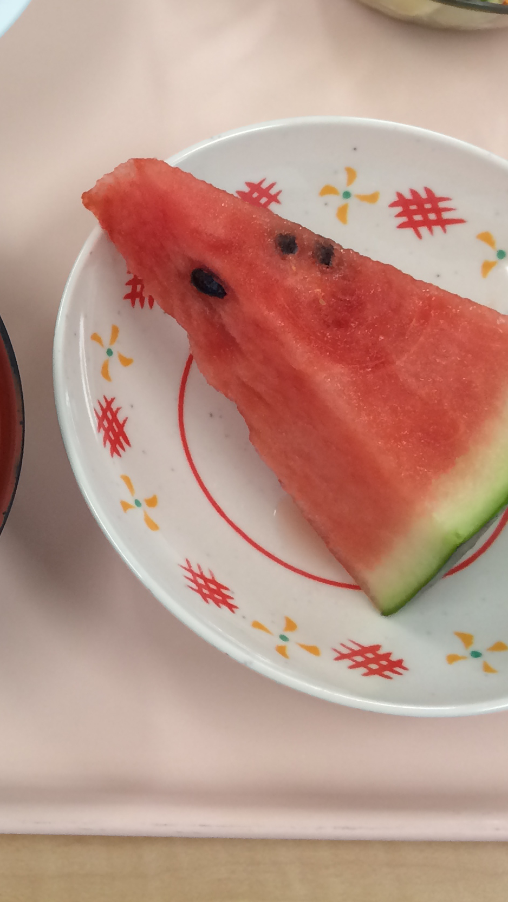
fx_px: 1532
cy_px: 243
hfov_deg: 17.3
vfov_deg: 32.3
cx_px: -218
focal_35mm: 64
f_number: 2.2
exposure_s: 1/40
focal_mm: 4.12
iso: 40
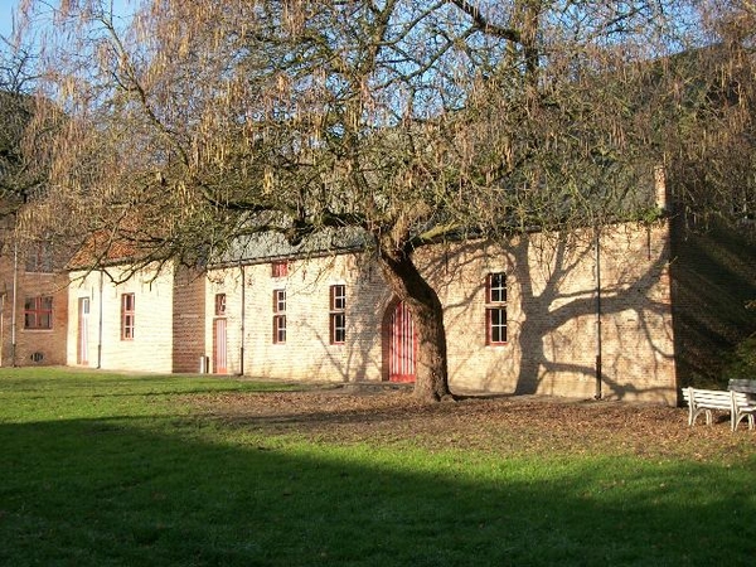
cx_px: 378
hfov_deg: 46.8
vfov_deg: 36.0
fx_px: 874
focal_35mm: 40
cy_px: 284
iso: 80
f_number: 9.9
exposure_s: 1/60
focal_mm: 7.1
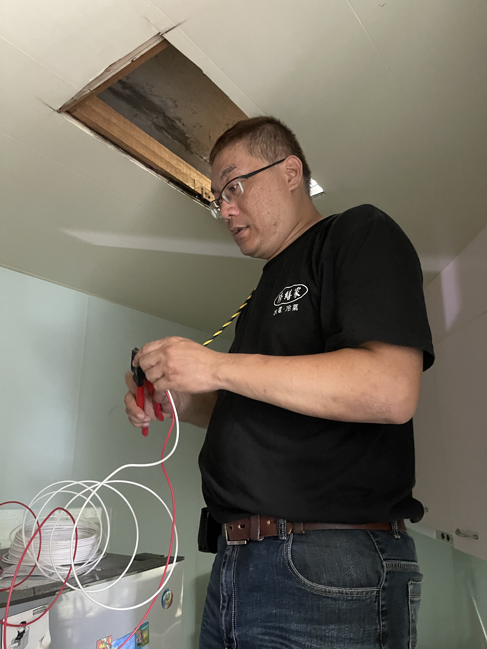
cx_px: 244
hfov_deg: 53.1
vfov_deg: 67.3
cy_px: 324
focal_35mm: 26
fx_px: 488
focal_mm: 5.1
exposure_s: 1/30
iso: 1000
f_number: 1.6
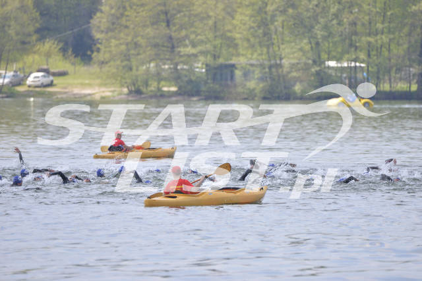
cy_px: 140
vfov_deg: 2.3
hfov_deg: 3.4
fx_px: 7034
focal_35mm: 600
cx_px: 211
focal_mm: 600
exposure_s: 1/1250
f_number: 11
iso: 800
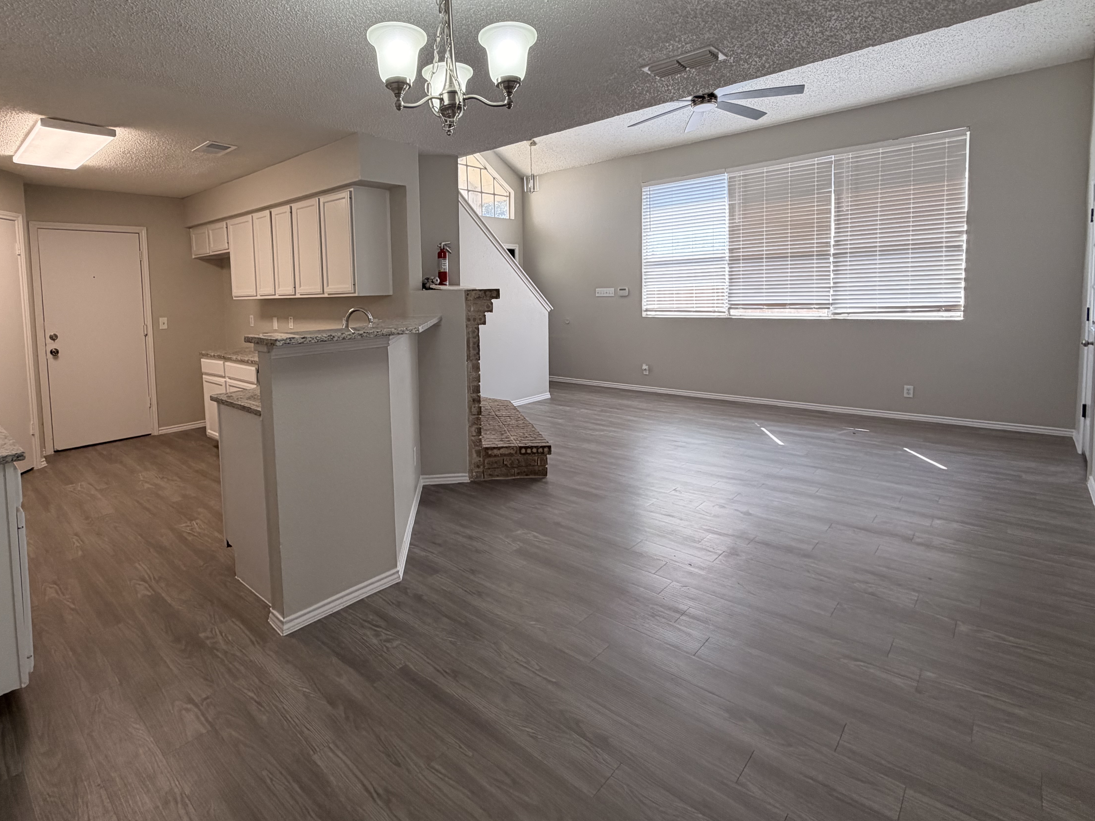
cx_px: 477
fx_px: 569
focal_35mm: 18
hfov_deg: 87.3
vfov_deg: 70.9
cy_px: 330
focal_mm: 2.22
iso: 125
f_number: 2.2
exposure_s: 1/120
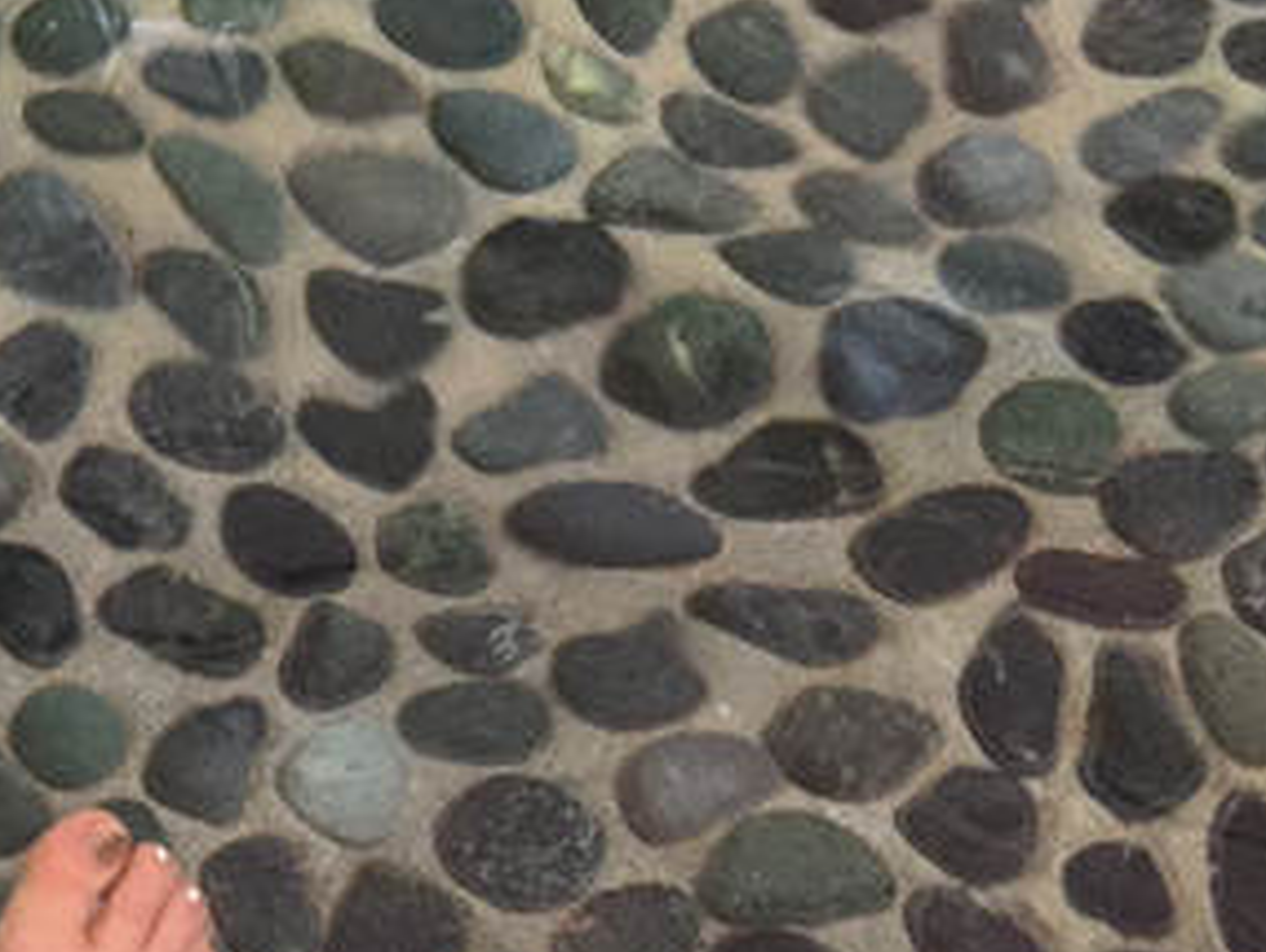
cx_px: -257
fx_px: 2672
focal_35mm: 73
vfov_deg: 19.9
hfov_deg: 24.2
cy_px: 120
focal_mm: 4.15
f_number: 2.2
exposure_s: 1/24
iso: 250
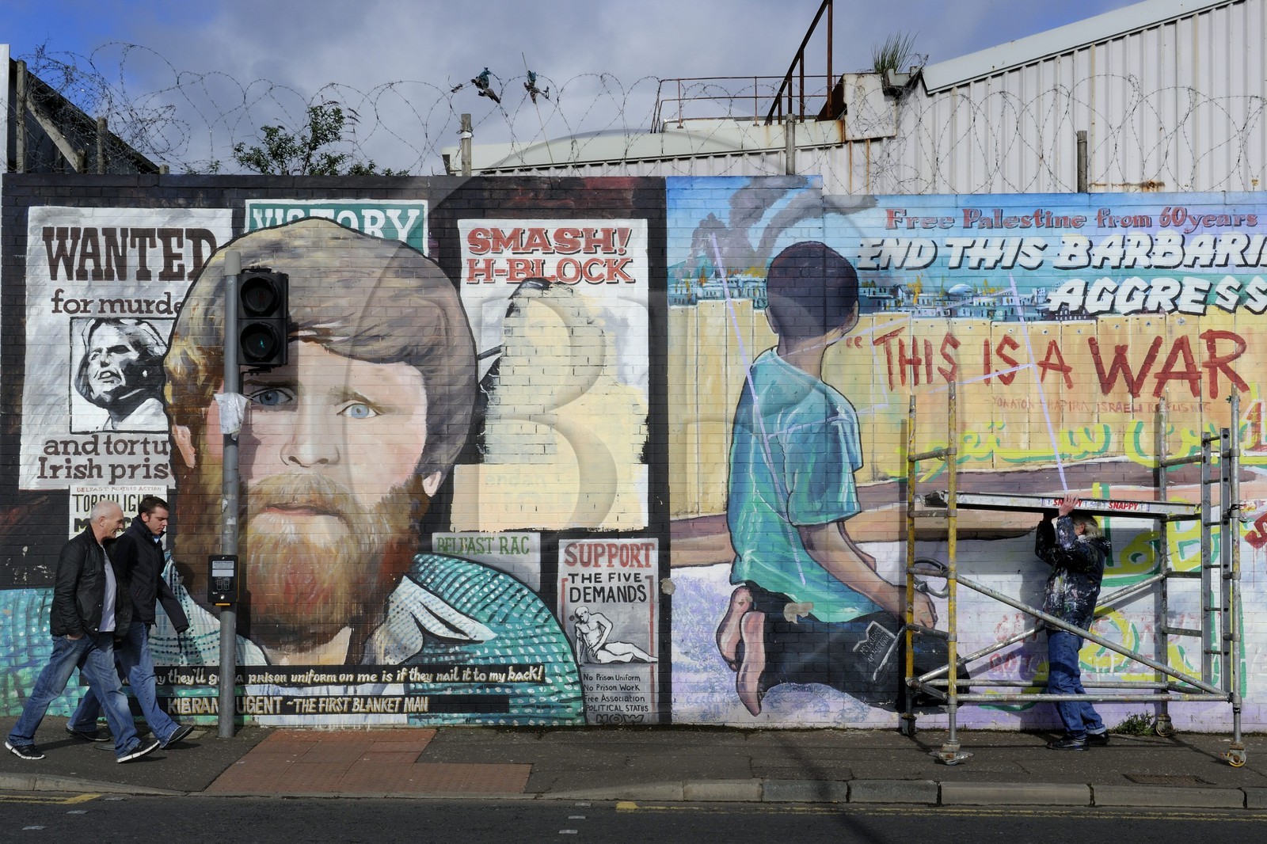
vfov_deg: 29.9
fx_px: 1583
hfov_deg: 43.6
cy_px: 422
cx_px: 634
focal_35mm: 45
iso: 400
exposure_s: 1/320
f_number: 18
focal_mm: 45
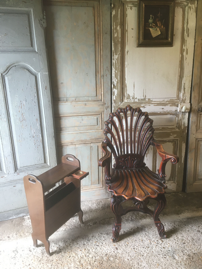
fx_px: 226
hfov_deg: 48.2
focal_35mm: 29
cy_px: 134
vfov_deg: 61.7
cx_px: 101
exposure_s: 1/33
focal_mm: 4.15
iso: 100
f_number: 2.2
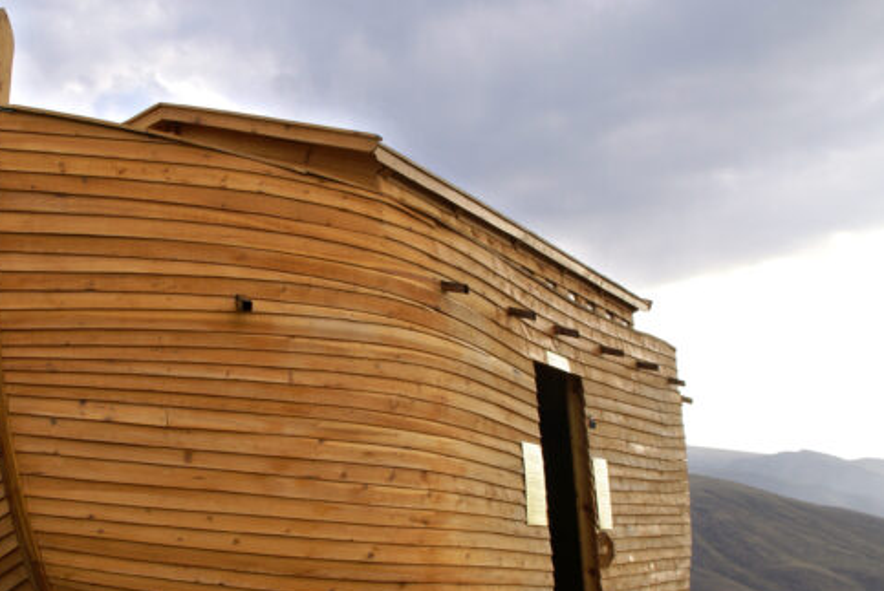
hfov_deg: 32.2
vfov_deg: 21.9
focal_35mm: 62
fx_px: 1524
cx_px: 339
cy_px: 382
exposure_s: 1/60
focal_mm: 26
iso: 100
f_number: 11
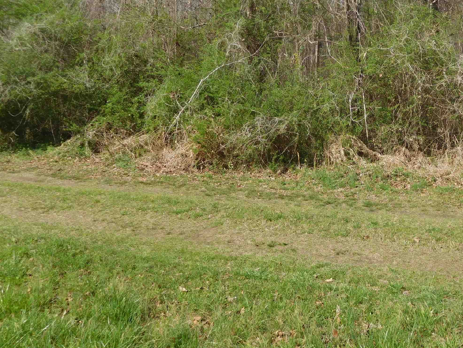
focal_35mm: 39
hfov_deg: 46.2
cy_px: 83
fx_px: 522
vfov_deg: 35.9
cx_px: 346
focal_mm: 4.5
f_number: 3.4
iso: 125
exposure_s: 1/1000
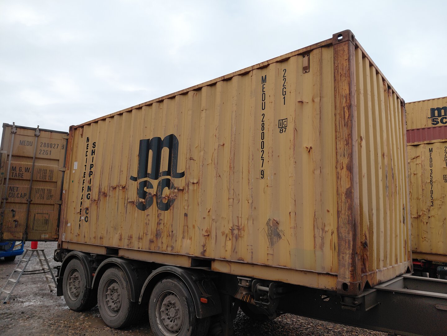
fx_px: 323
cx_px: 224
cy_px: 168
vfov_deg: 54.9
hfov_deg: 69.4
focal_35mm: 25
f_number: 1.8
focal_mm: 4.69
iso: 50
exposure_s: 1/437
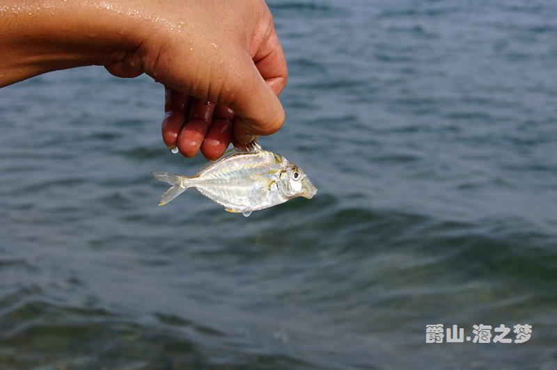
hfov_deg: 24.6
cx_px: 278
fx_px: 1275
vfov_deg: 16.5
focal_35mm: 82
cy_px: 185
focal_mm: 55
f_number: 10
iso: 200
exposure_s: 1/320
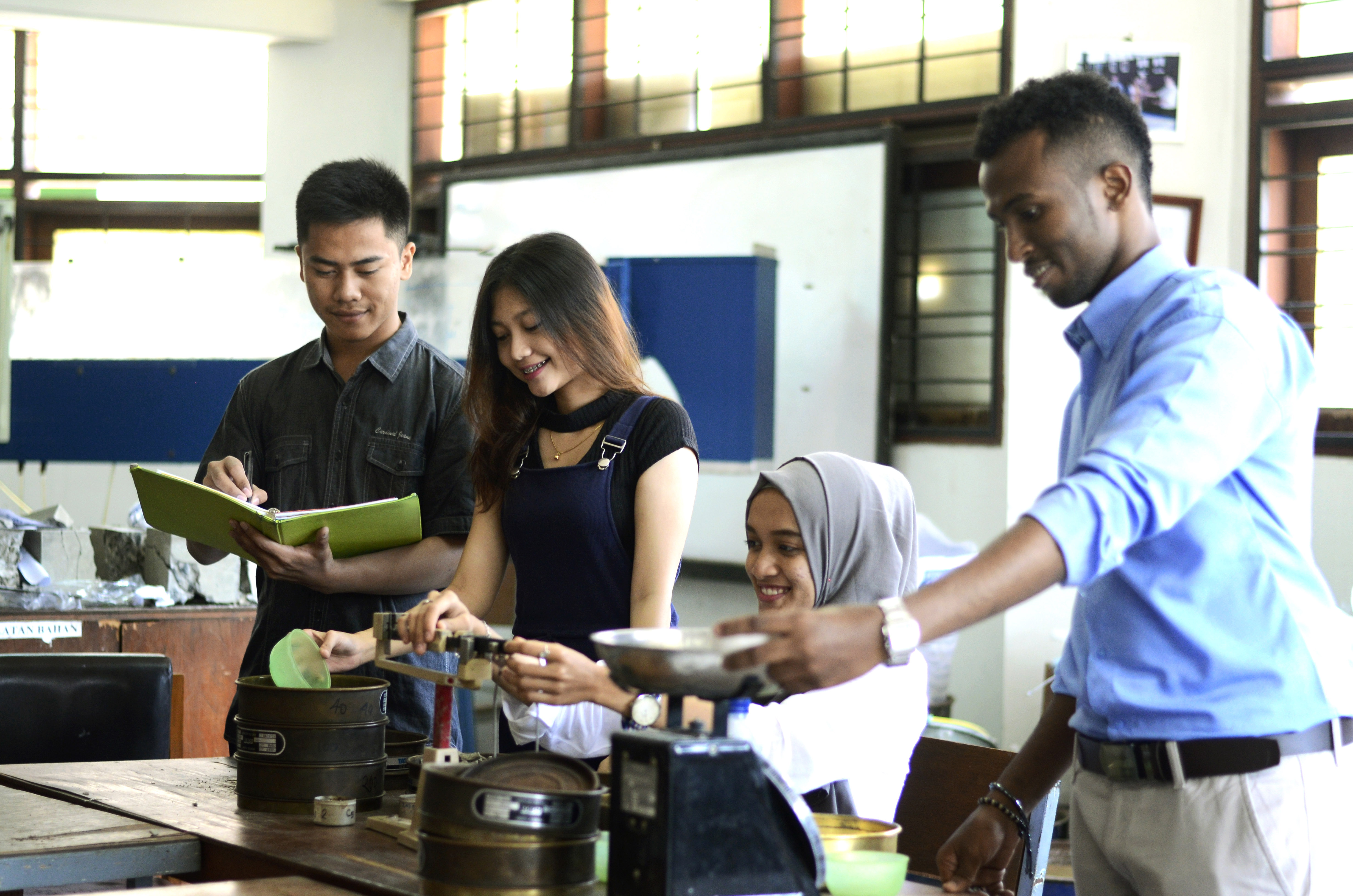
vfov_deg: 18.1
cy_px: 448
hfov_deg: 27.0
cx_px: 676
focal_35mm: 75
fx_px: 2813
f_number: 1.8
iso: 800
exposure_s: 1/250
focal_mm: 50
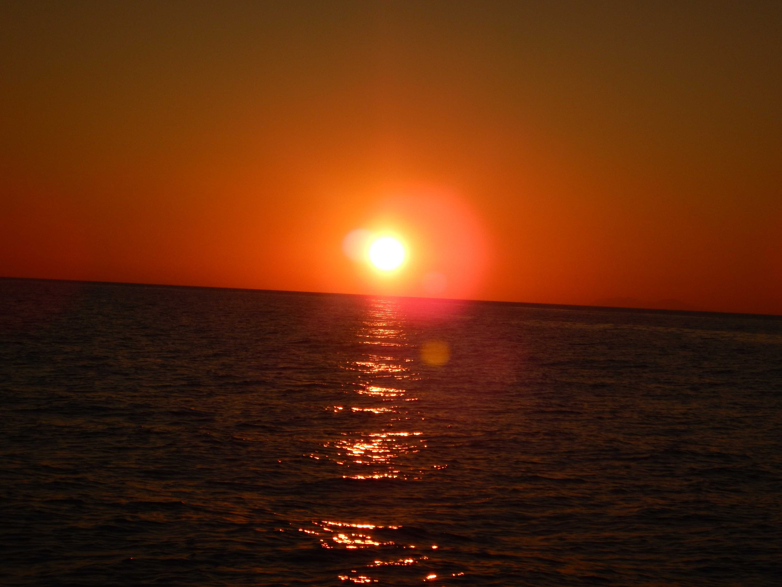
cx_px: 391
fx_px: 2711
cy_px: 294
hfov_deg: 16.4
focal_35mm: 120
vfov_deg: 12.3
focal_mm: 21.5
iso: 125
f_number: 9.8
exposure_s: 1/500
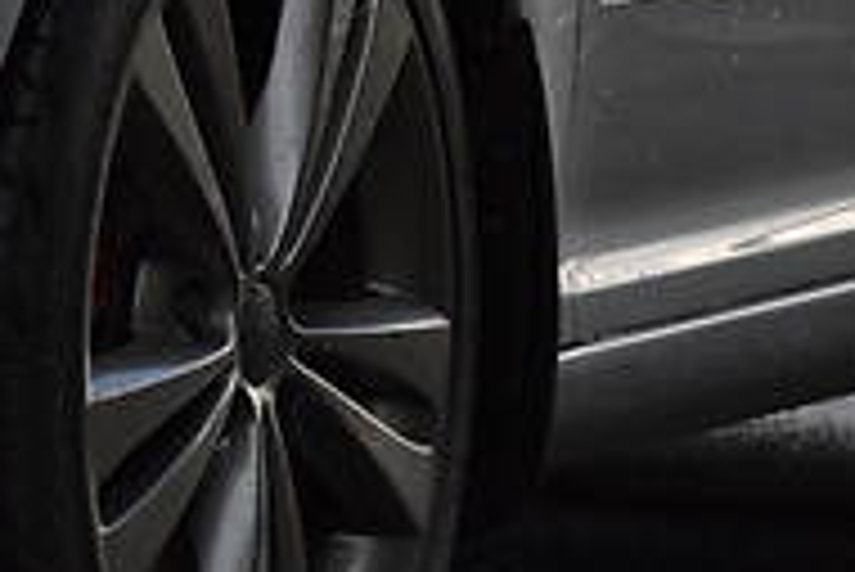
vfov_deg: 3.9
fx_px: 8250
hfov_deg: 5.9
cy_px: -295
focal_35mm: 347
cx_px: 90
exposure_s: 1/125
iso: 100
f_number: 5.6
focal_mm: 55
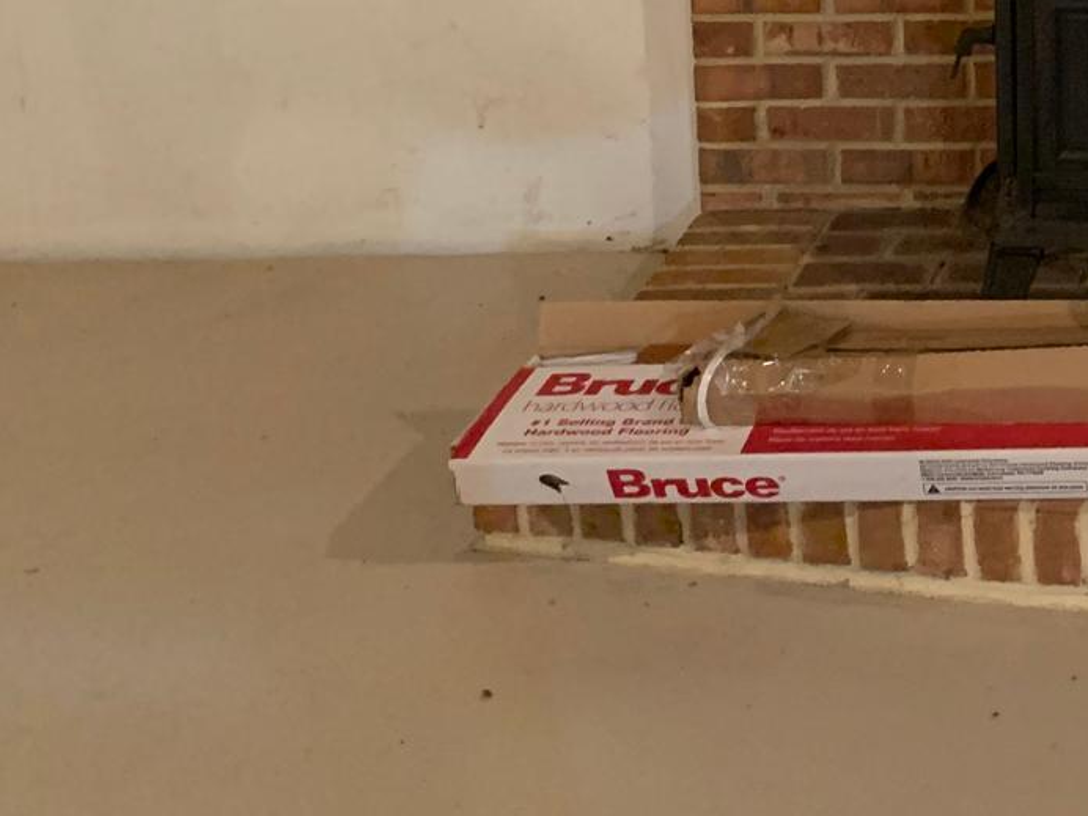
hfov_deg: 22.2
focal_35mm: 77
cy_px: -239
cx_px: 1483
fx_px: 2420
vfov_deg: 17.9
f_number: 1.8
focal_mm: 4.25
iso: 500
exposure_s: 1/30
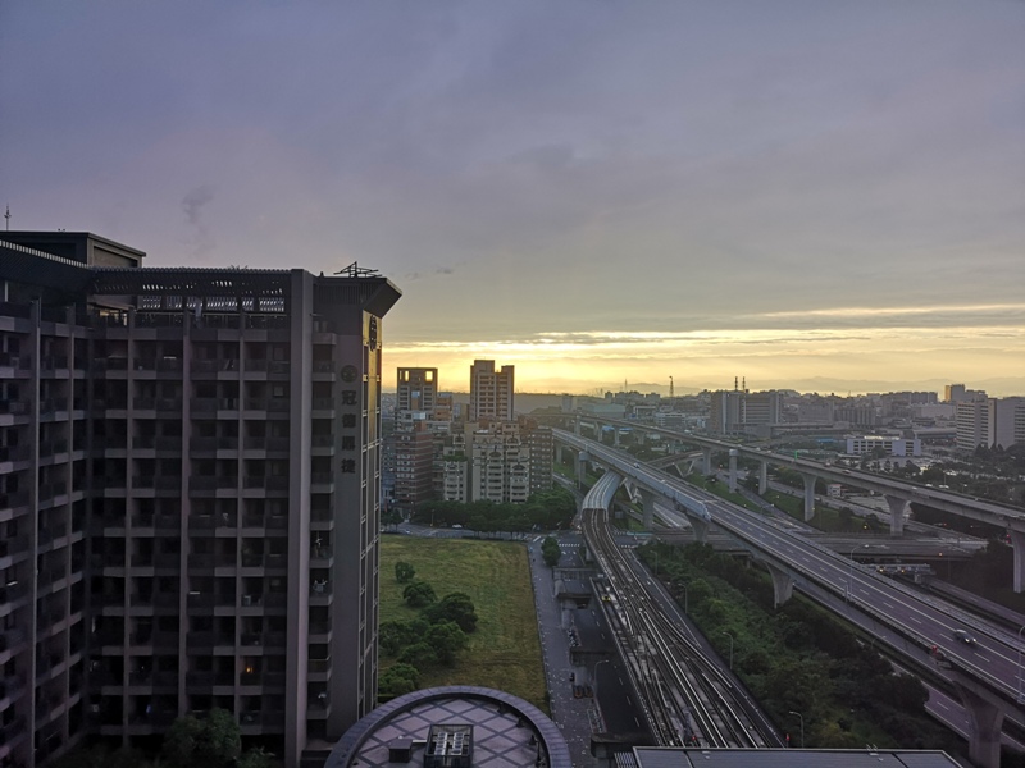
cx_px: 512
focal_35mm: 27
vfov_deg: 51.4
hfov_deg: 65.3
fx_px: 799
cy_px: 384
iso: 50
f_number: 1.8
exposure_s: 1/120
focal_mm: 3.95
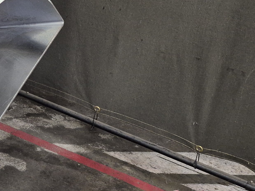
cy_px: -19
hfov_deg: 21.4
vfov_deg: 19.1
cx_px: -144
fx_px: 545
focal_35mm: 74
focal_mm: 5.4
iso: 500
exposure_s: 1/120
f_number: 1.8
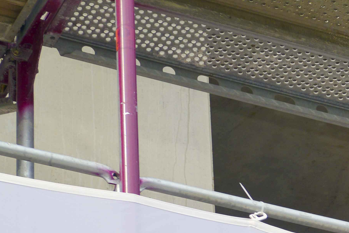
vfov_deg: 5.1
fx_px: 2570
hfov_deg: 7.6
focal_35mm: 265
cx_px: 565
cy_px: 353
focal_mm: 65
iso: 250
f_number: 6.3
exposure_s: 1/800
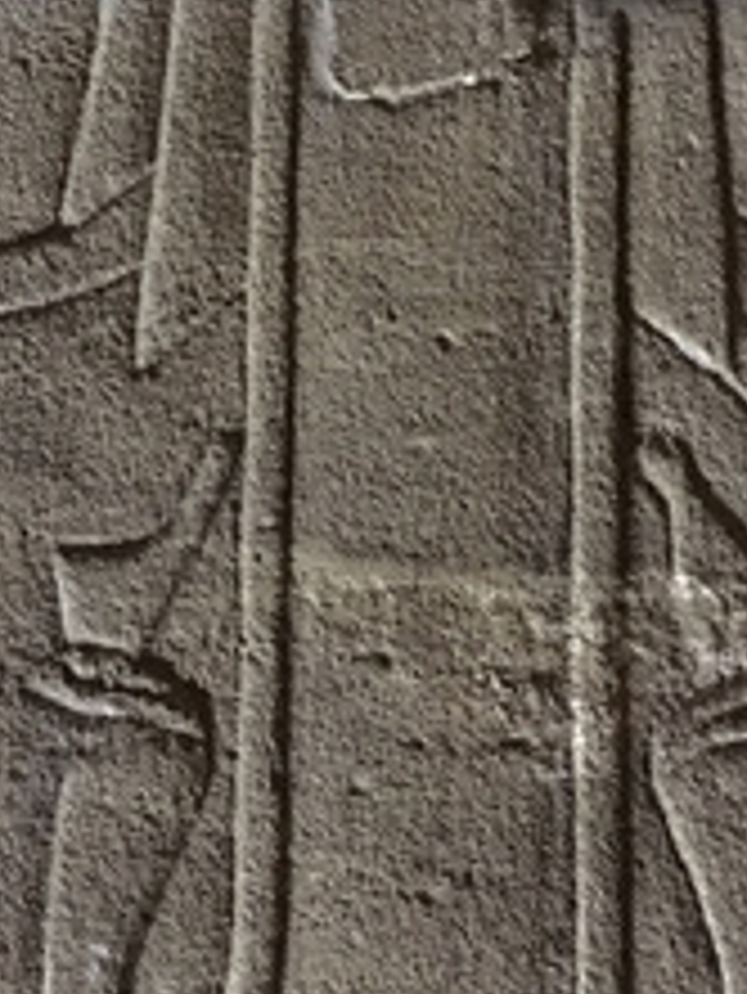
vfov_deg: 23.1
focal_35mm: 84
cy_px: 297
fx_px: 2415
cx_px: 302
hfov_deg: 17.6
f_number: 2.2
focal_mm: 4.15
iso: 640
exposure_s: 1/17
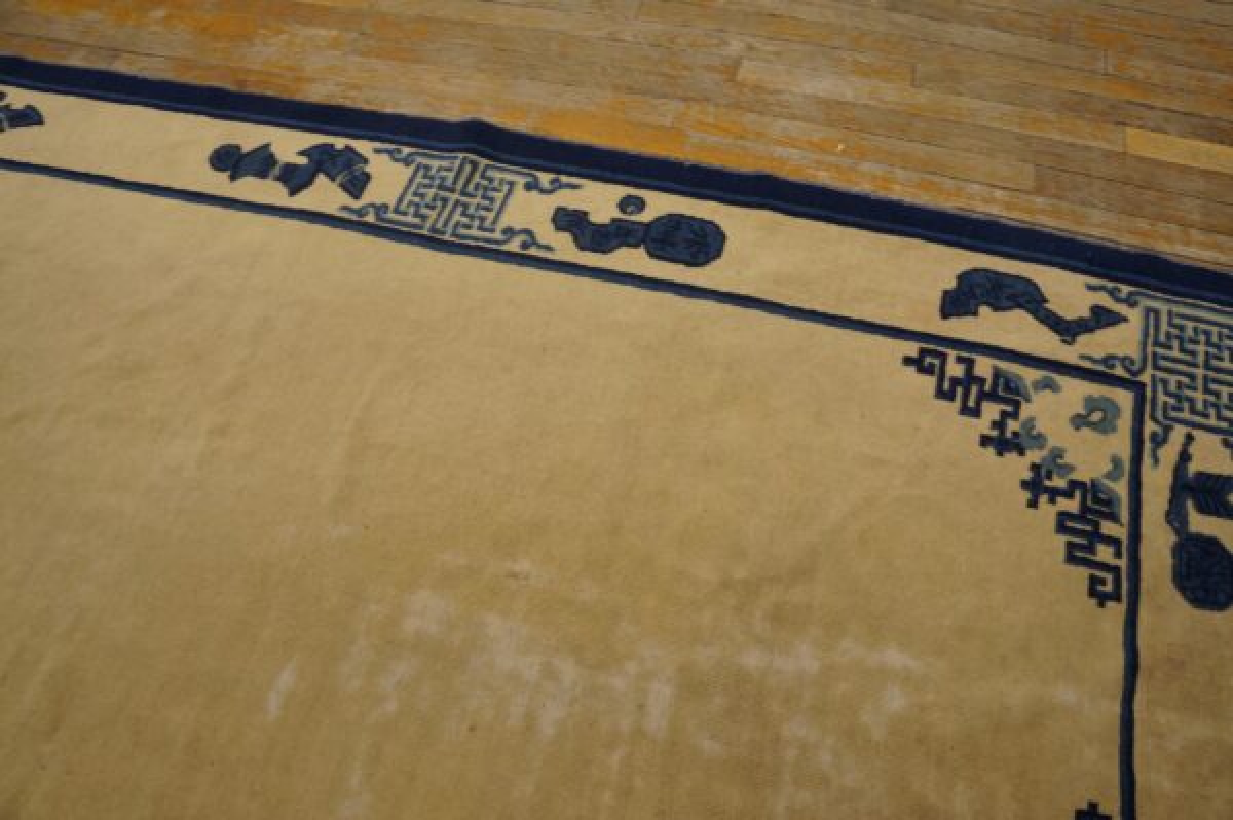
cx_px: 616
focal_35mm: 27
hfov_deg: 67.4
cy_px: 410
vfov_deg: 47.9
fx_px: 924
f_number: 4
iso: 500
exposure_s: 1/60
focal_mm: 18
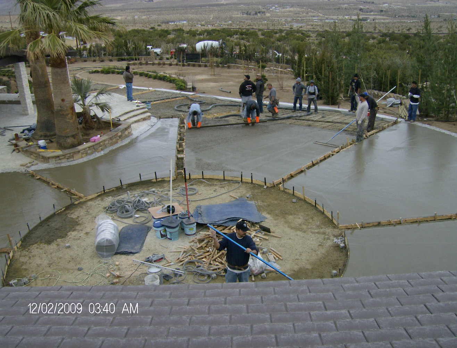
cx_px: 228
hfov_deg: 51.1
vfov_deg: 40.0
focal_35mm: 36
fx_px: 478
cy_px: 174
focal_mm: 6
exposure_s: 1/345
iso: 100
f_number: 4.7
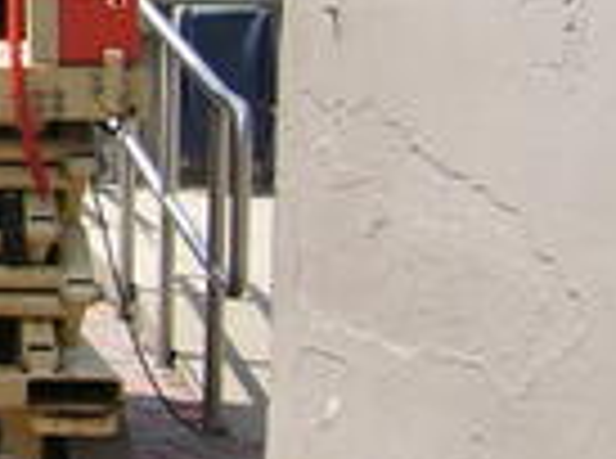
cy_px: -122
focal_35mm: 164
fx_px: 2911
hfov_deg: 10.6
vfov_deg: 8.9
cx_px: -769
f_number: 2.8
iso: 50
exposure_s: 1/800
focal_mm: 5.8
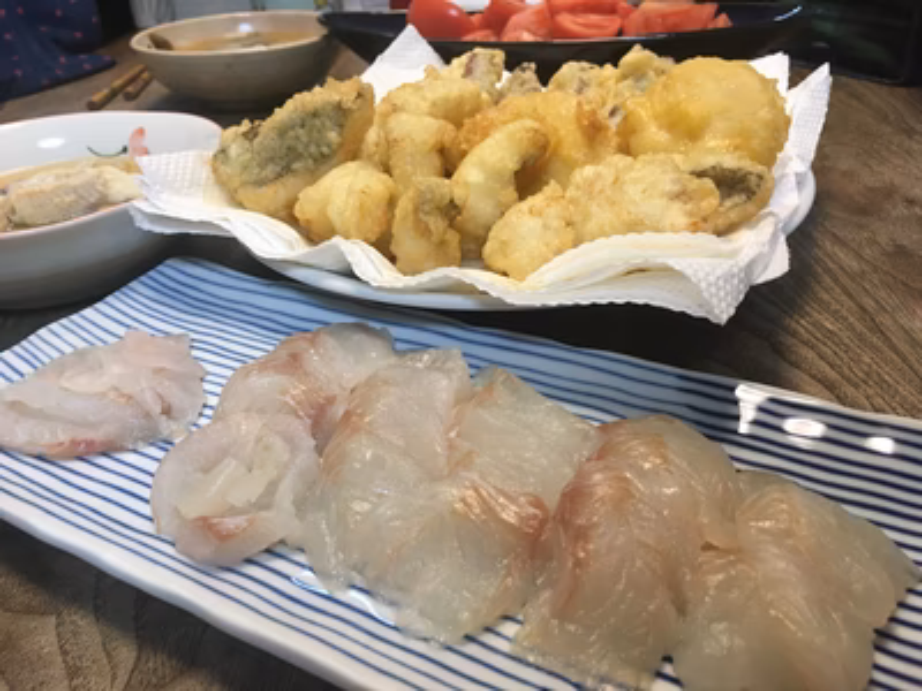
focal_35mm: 29
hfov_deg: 61.7
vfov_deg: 48.2
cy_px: 346
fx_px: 772
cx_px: 461
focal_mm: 4.15
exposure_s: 1/30
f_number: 2.2
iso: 40
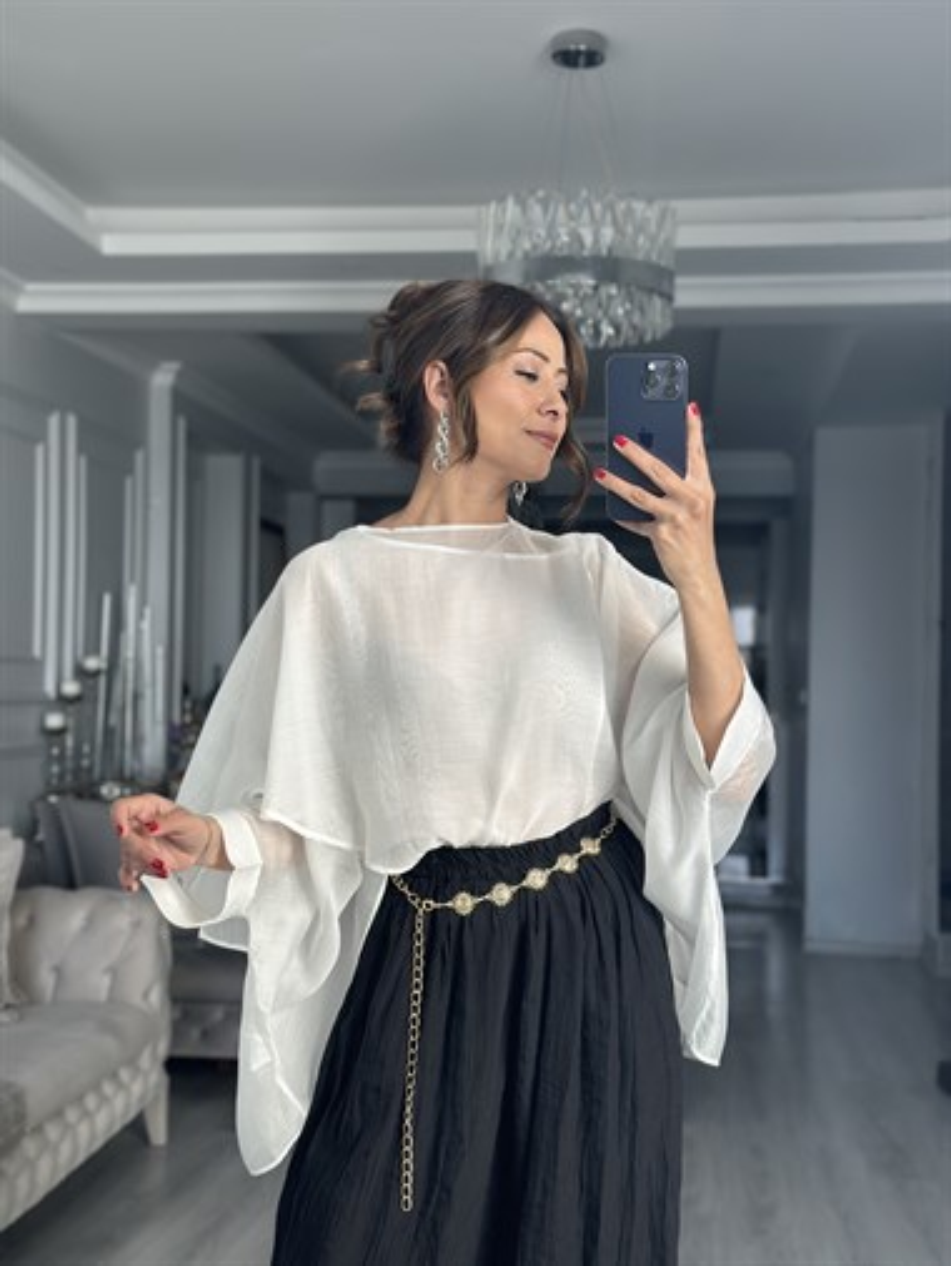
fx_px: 1757
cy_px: 633
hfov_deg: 30.3
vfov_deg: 39.6
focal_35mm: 48
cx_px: 476
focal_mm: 6.86
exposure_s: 1/220
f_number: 1.78
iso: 80
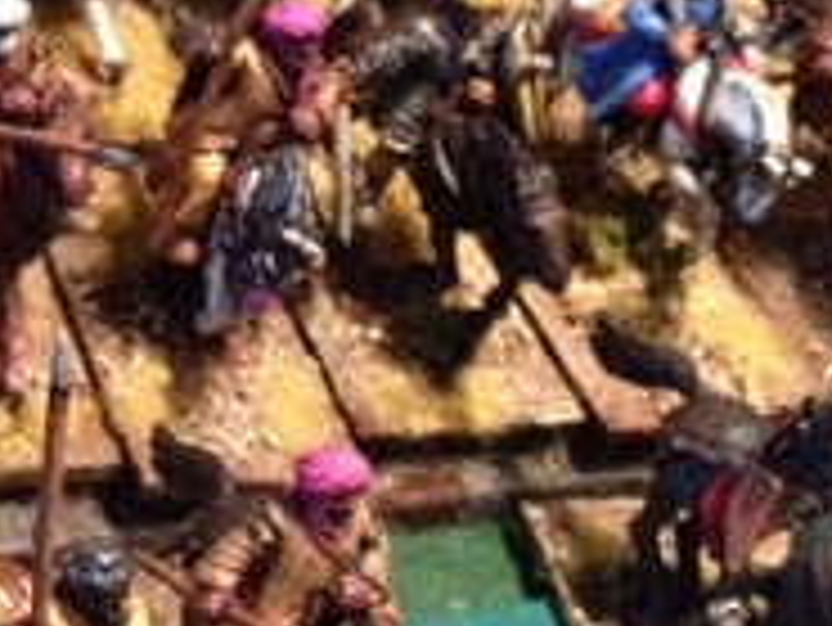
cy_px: 32
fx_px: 2910
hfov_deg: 15.2
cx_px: -364
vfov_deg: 12.1
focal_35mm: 121
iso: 800
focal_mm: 4.28
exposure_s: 1/17
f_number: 2.4
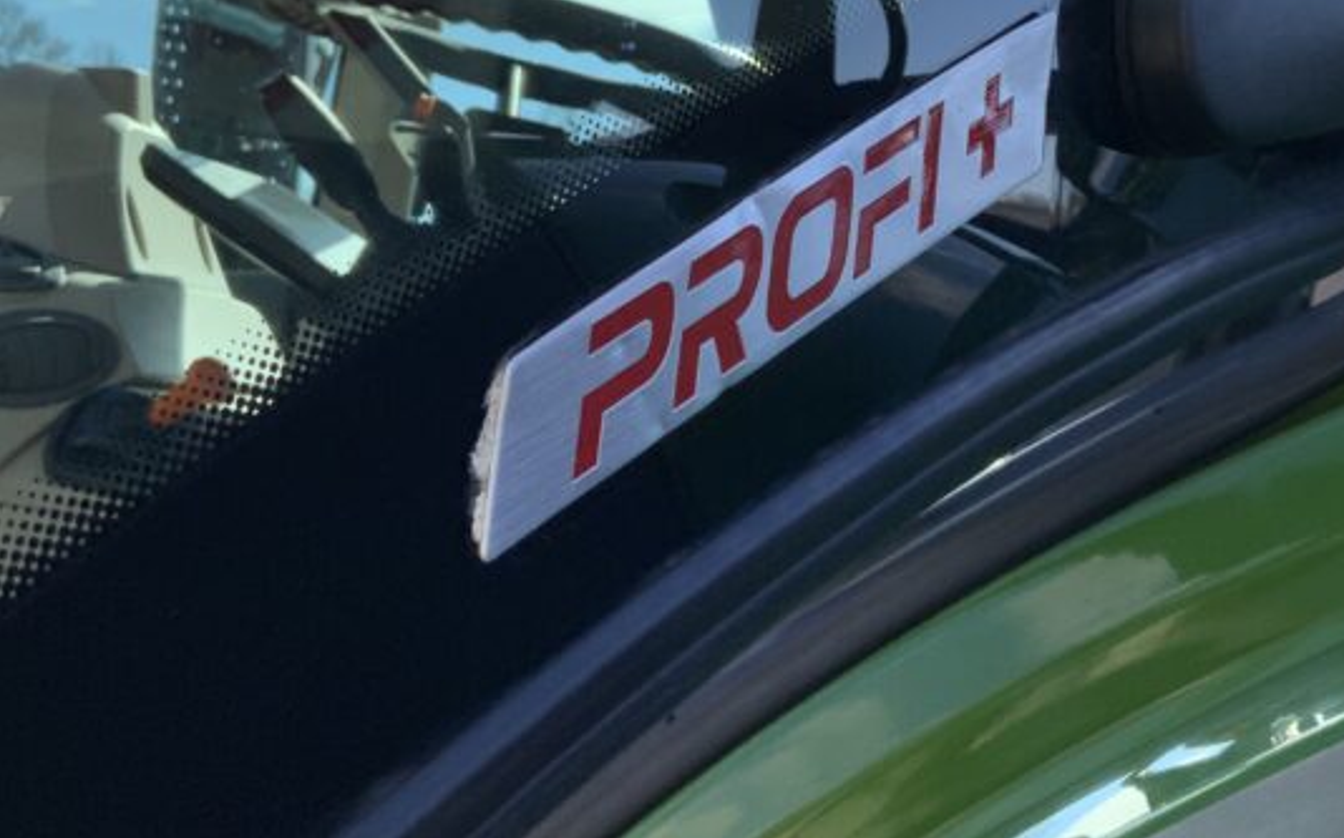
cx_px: 924
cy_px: 156
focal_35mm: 59
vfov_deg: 21.7
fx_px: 2160
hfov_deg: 34.2
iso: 16
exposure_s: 1/792
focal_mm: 3
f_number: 1.8
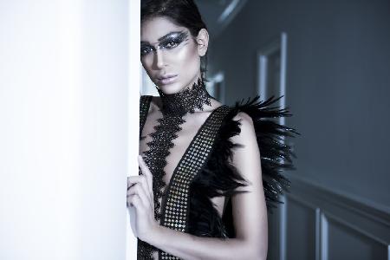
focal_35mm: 50
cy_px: 130
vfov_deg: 27.0
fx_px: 542
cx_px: 195
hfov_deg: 39.6
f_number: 2.8
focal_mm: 50
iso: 800
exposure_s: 1/100
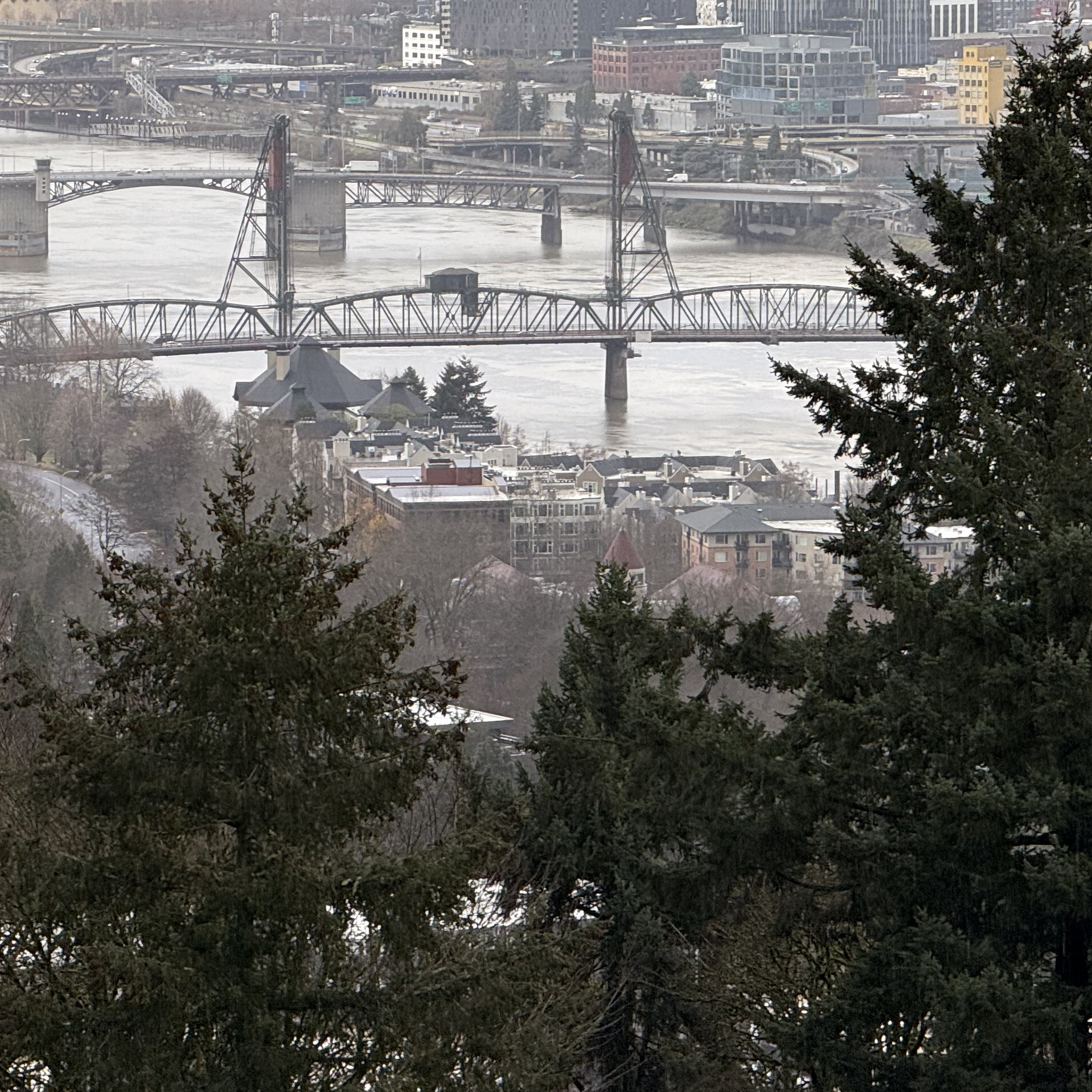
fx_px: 7959
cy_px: 317
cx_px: 235
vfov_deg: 7.8
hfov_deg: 7.8
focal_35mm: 223
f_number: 2.8
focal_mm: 15.66
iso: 50
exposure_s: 1/99
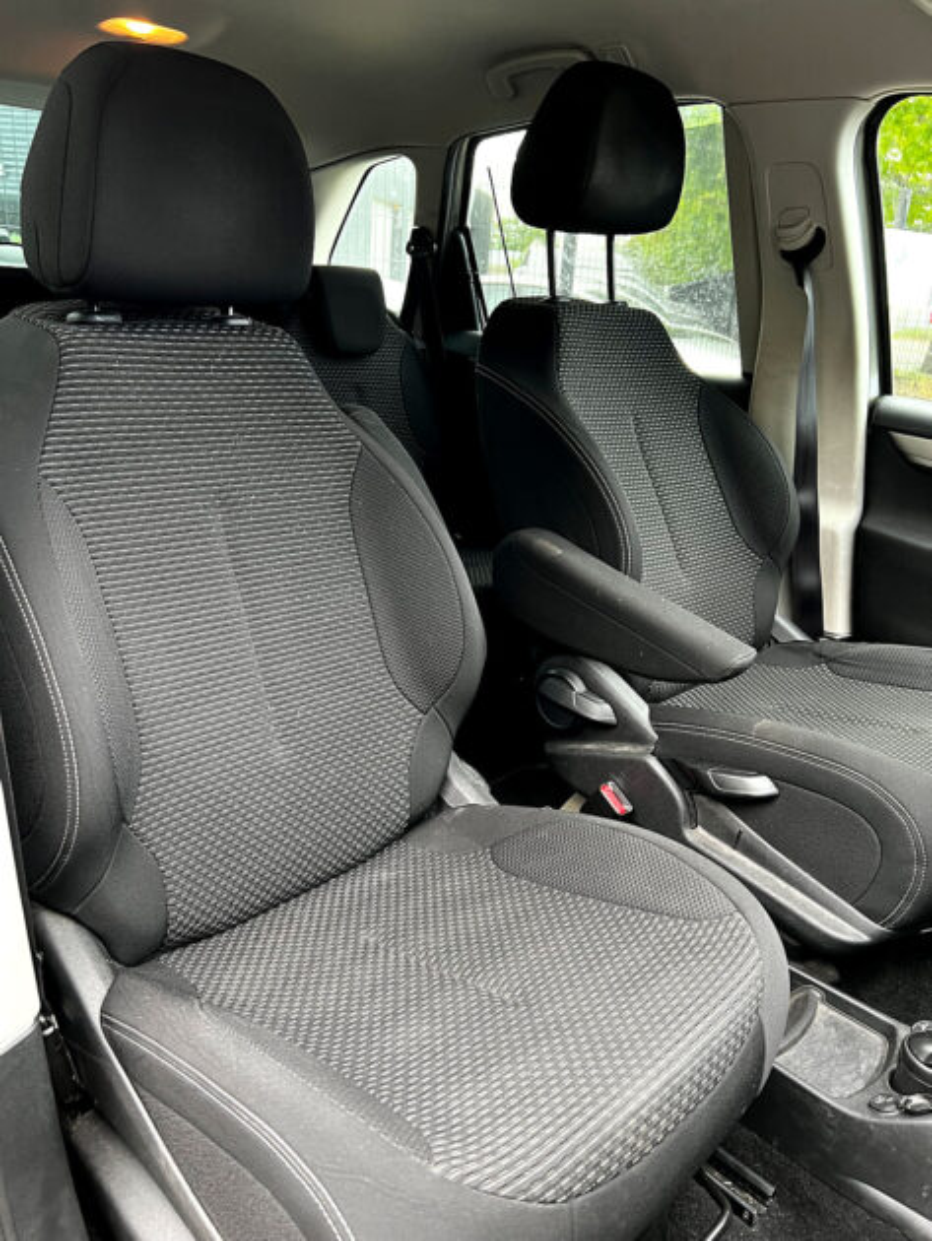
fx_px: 933
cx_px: 466
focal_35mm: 26
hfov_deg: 53.1
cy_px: 620
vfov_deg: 67.3
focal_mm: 5.7
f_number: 1.5
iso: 125
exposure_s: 1/60
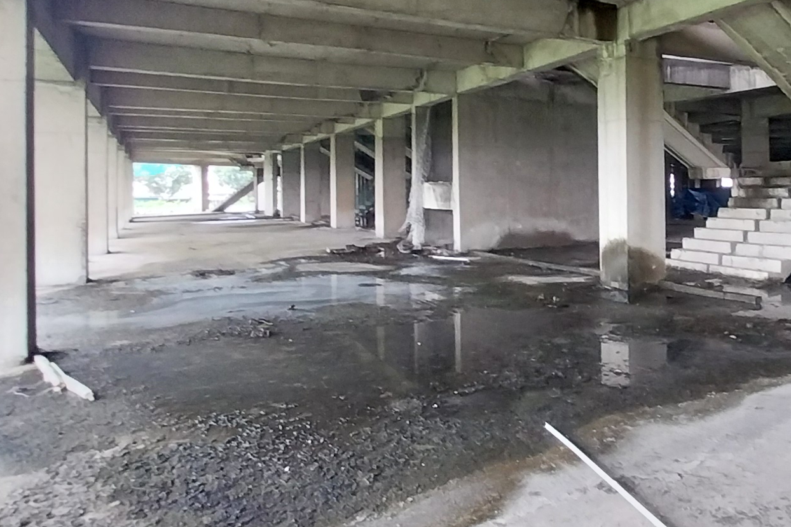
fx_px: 615
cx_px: 598
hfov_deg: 61.6
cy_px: 170
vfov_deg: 45.6
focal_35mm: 28
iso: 80
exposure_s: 1/50
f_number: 2.2
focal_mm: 1.3
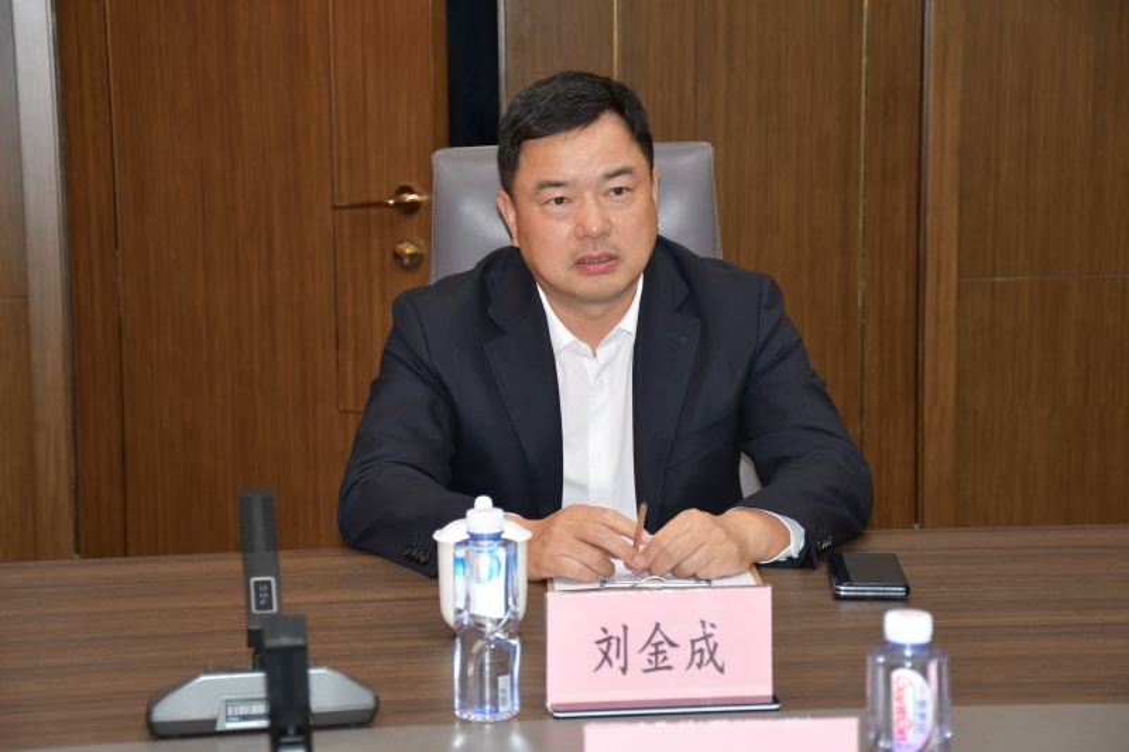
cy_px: 376
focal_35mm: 90
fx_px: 2822
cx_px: 564
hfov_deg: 22.6
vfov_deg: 15.2
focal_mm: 60
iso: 720
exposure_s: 1/60
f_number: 5
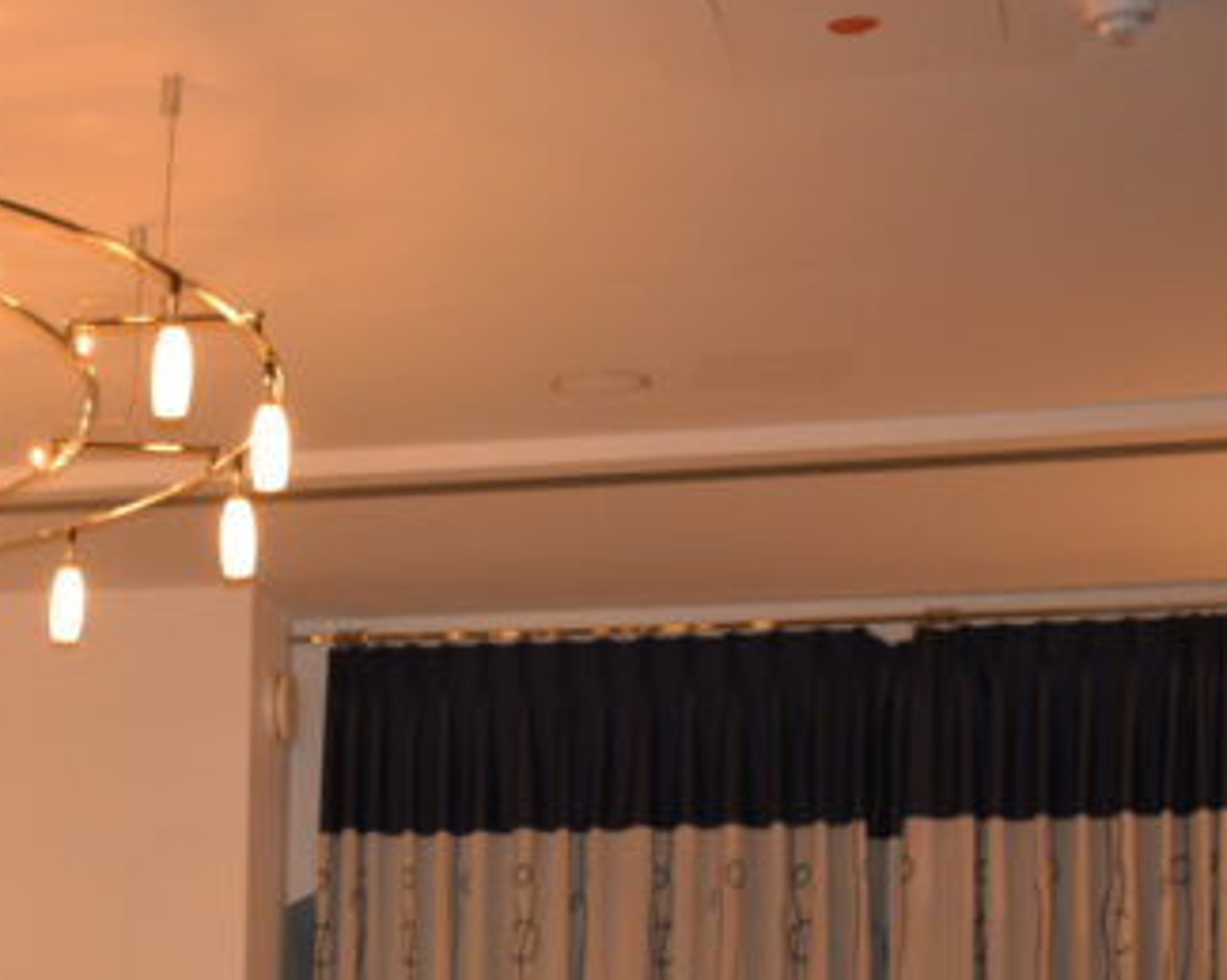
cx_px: -420
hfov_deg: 13.1
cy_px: 1164
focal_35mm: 142
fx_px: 5155
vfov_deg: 10.7
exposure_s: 1/60
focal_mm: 34
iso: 500
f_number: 4.2
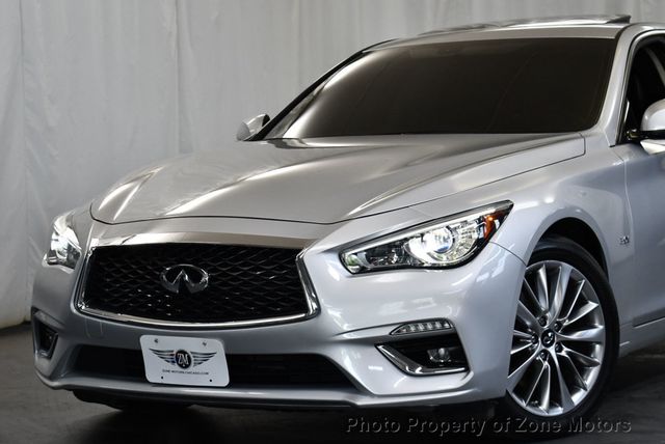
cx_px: 332
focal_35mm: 96
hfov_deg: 21.2
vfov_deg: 14.3
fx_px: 1775
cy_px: 222
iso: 800
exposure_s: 1/250
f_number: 5.3
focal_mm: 48
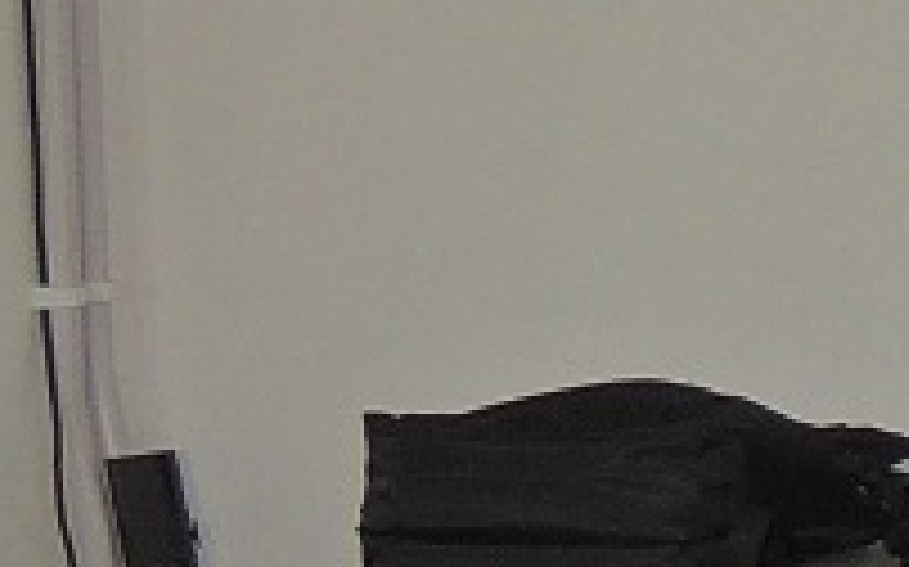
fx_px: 8988
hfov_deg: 5.5
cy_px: 313
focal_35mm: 363
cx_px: 2333
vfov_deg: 3.6
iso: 250
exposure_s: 1/50
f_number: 3.6
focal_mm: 8.9
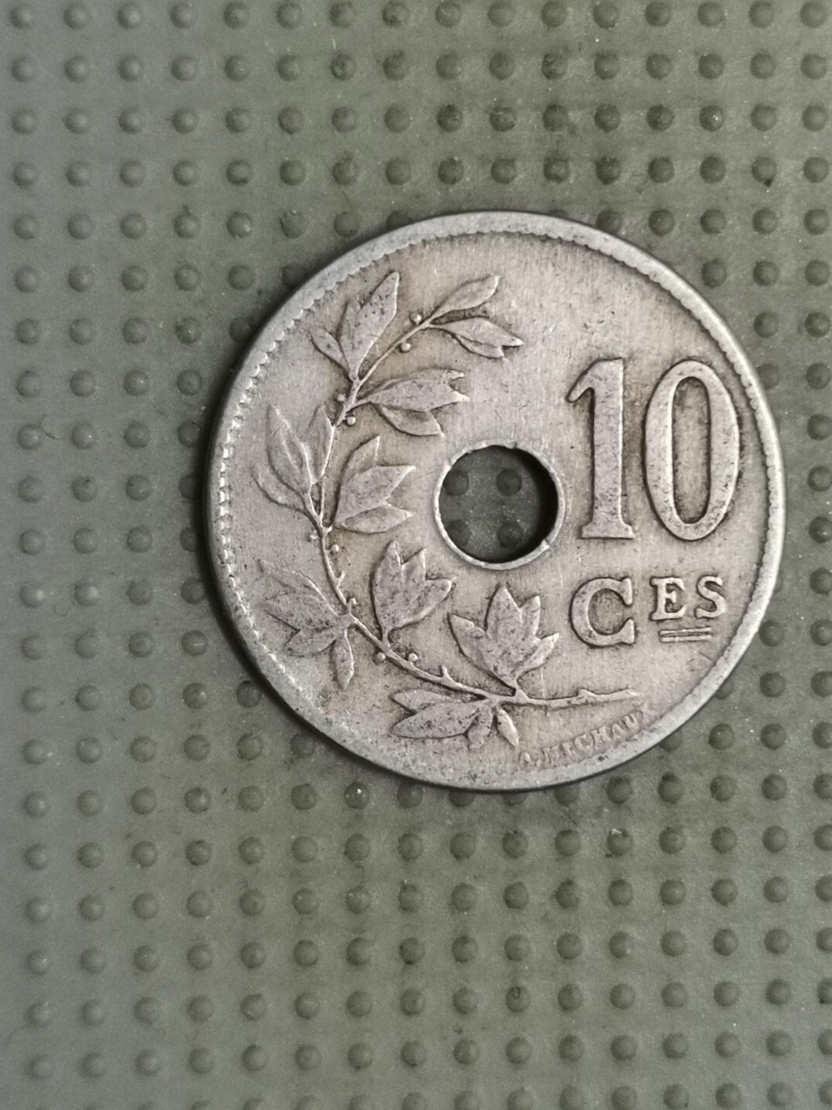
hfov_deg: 22.6
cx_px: 472
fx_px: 2083
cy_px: 509
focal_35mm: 65
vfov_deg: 29.8
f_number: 1.8
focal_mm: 4.75
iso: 400
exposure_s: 1/25.7
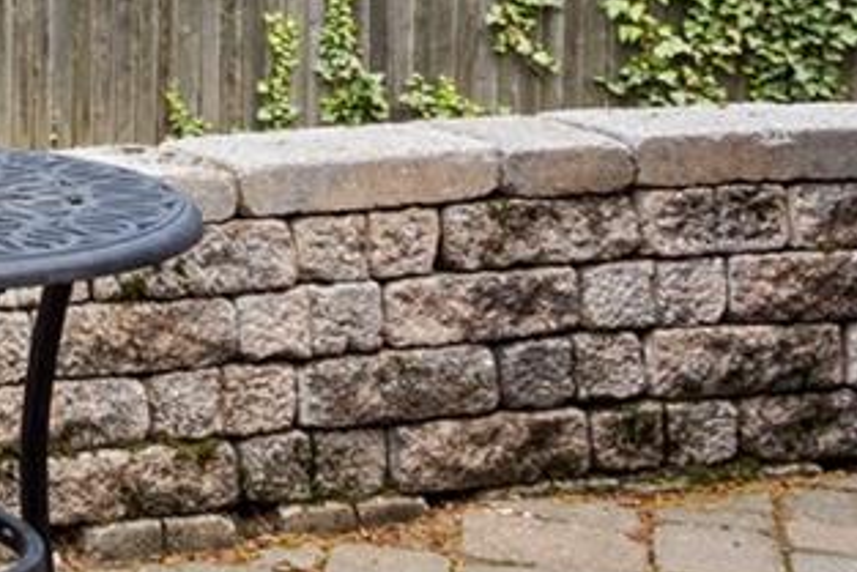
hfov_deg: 15.9
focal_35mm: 98
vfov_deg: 13.1
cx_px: -893
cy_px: -333
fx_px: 2334
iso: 100
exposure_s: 1/80
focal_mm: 10
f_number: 8
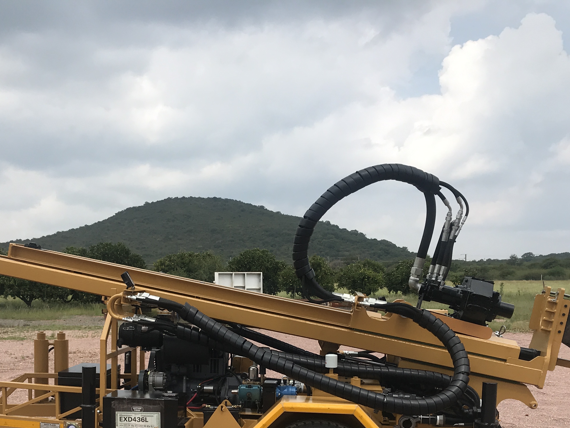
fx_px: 774
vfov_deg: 30.0
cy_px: 359
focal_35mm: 47
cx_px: 249
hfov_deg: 40.4
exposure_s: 1/2398
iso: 20
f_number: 1.8
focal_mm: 3.99
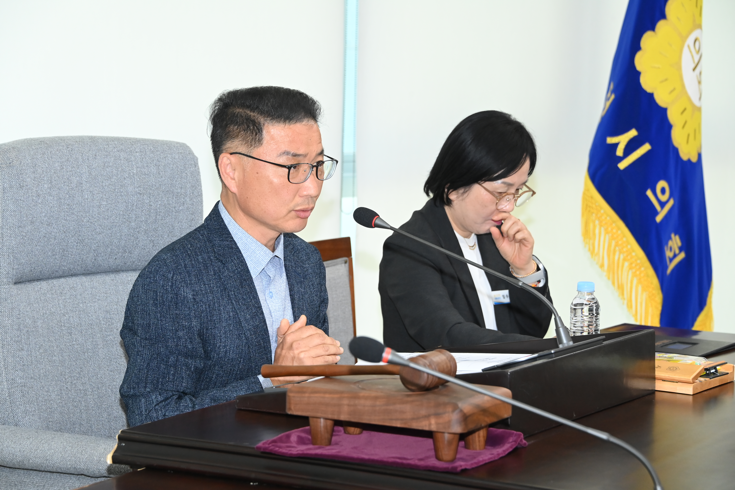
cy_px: 245
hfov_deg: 20.4
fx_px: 2042
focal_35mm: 100
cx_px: 368
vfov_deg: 13.7
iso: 3200
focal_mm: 100
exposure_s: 1/250
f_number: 6.3
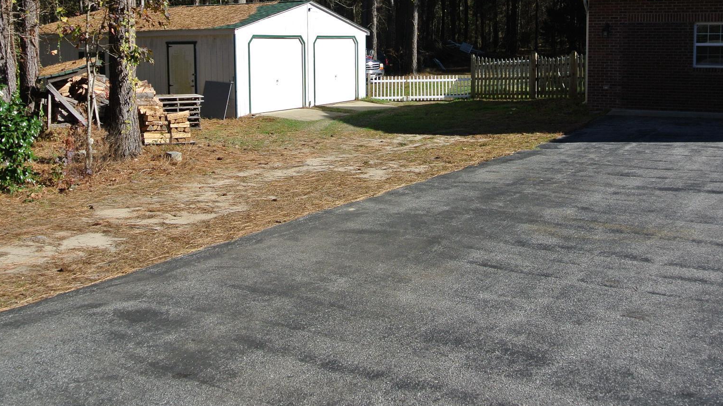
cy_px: 130
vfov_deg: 28.8
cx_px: 376
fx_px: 786
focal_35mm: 41
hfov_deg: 49.4
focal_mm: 11
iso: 100
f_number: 4.5
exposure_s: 1/640
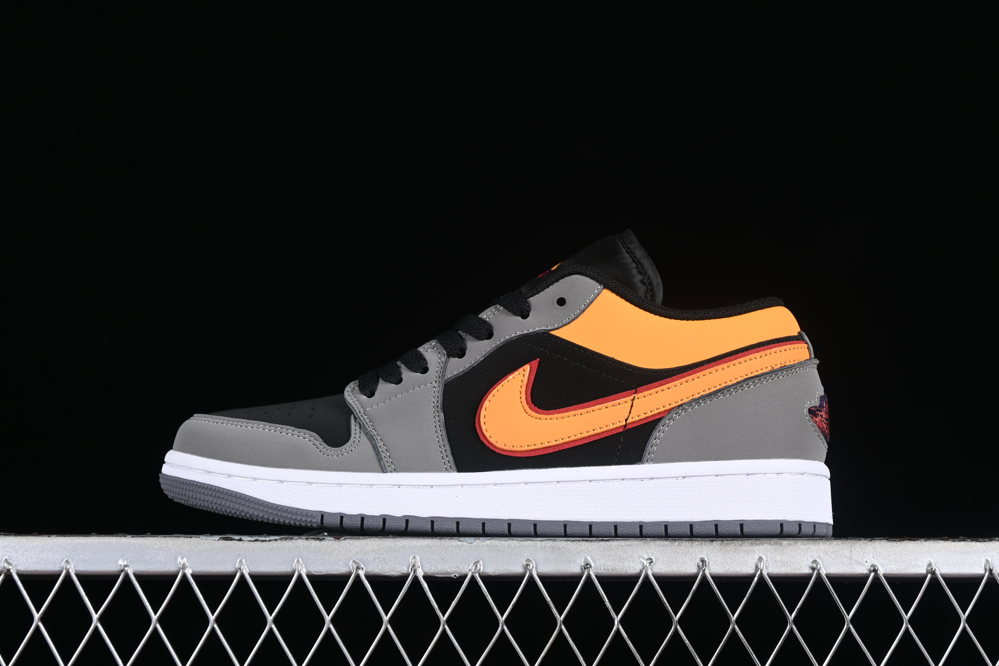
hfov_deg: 26.6
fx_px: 2109
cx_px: 496
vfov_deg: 18.0
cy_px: 331
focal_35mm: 76
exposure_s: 1/60
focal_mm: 50
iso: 160
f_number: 6.3
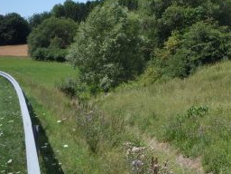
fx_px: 400
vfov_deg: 23.9
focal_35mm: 60
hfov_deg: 30.8
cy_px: 27
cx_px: 206
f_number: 5
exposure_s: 1/400
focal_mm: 5.2
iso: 100
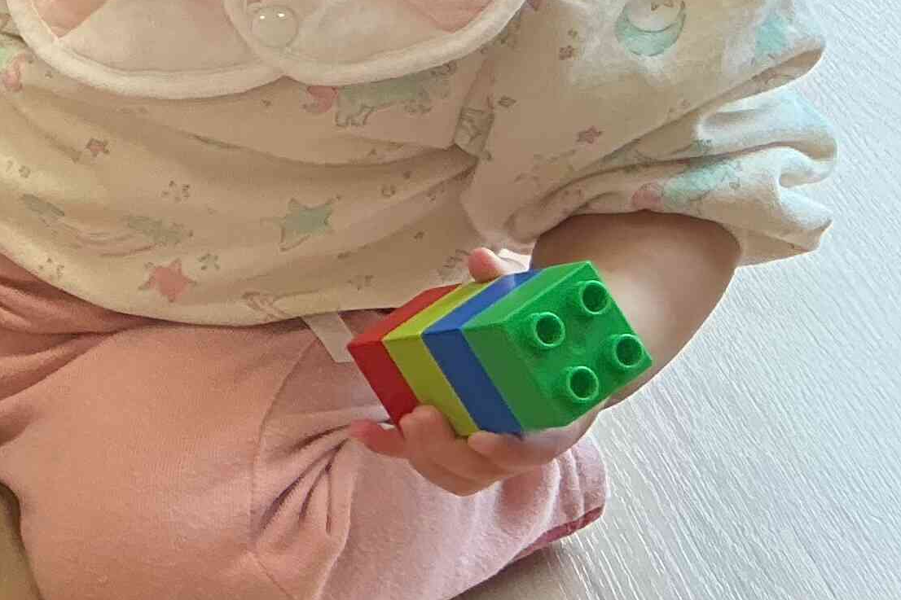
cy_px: 80
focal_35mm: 110
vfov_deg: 12.4
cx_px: -587
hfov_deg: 16.4
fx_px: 2752
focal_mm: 3
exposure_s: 1/120
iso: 32
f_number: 1.8
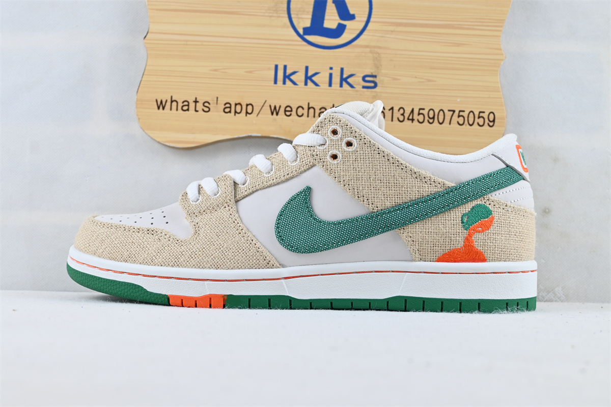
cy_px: 204
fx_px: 776
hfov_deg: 43.0
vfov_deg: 29.4
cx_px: 306
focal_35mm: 46
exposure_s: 1/40
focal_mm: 30.5
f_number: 4.8
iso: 100
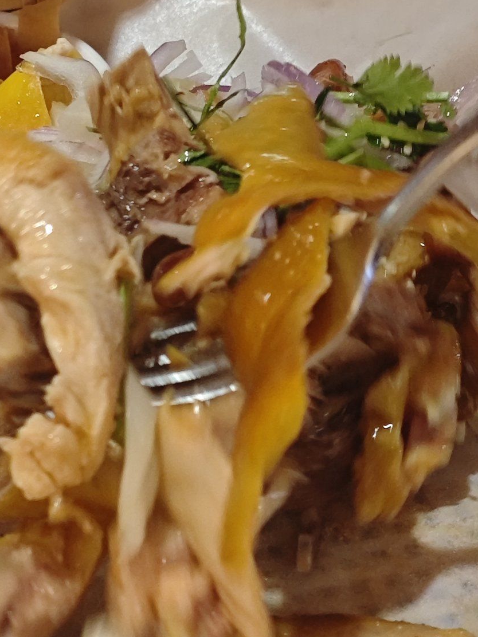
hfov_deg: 13.1
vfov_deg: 17.4
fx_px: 2081
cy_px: 235
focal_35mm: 113
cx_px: 182
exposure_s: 1/100
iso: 250
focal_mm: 6.55
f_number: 1.6
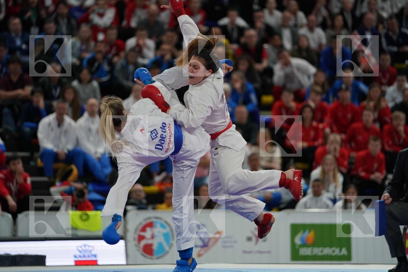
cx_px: 204
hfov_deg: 10.3
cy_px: 136
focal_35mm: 200
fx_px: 2266
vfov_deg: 6.9
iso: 1600
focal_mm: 200
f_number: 2.8
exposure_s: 1/1000
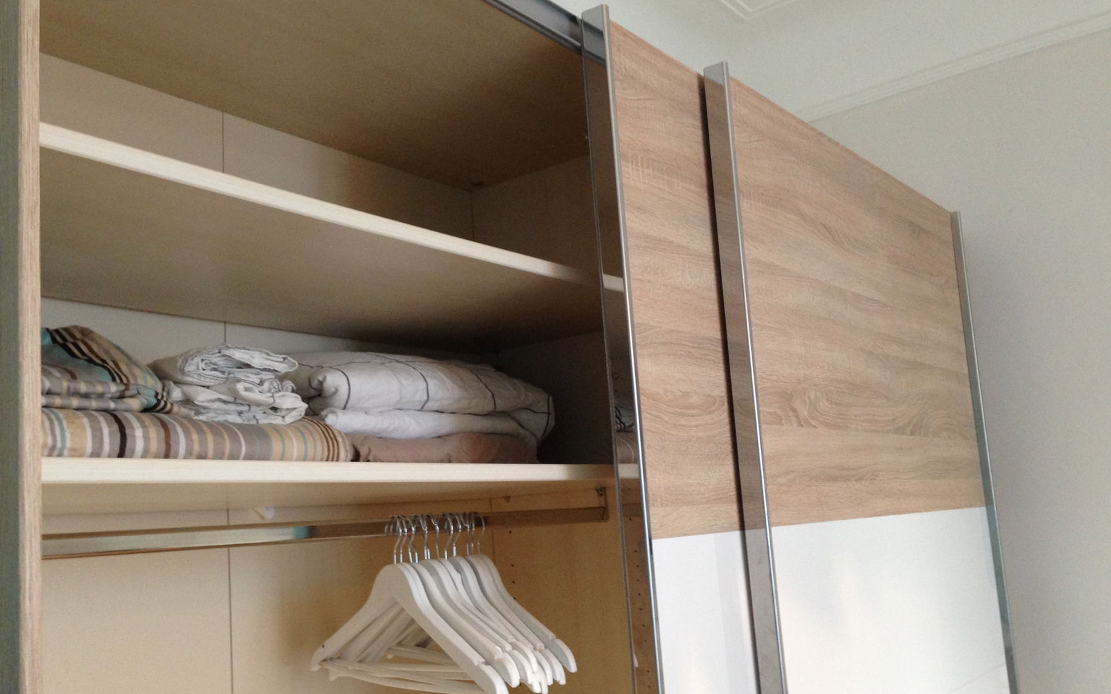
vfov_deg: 35.3
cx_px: 540
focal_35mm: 36
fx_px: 1090
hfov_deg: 54.0
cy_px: 393
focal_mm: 4.12
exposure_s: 1/20
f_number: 2.4
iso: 160
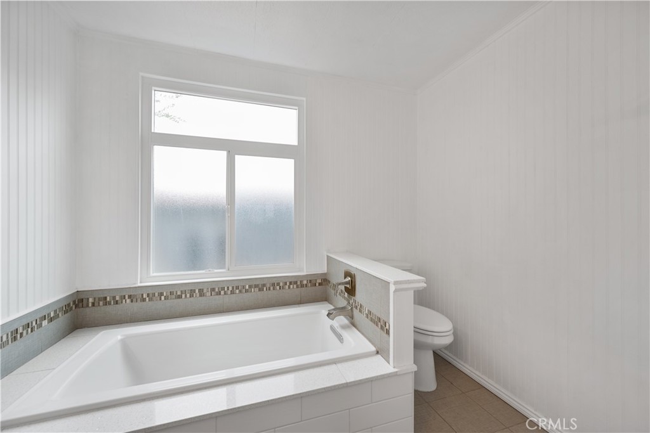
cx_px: 325
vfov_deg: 81.2
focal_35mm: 14
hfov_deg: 104.2
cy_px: 216
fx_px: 253
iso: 100
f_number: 8
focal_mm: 14
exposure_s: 1/8
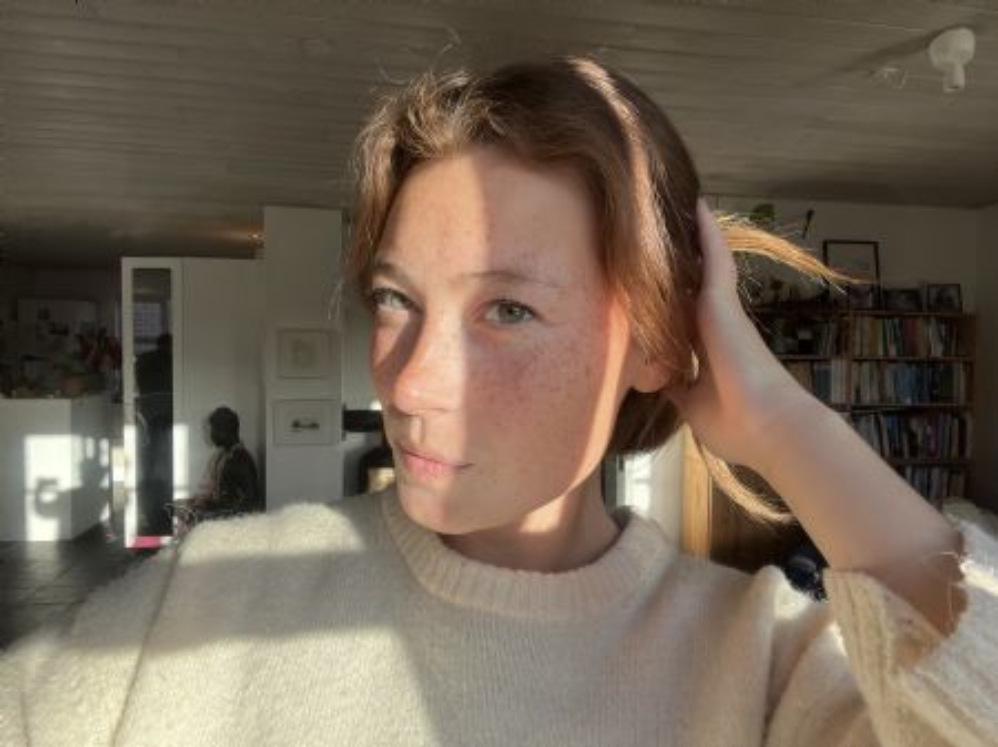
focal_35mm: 23
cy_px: 374
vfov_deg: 58.8
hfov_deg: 74.0
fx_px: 663
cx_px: 499
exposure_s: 1/198
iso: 25
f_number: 2.2
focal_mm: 2.71
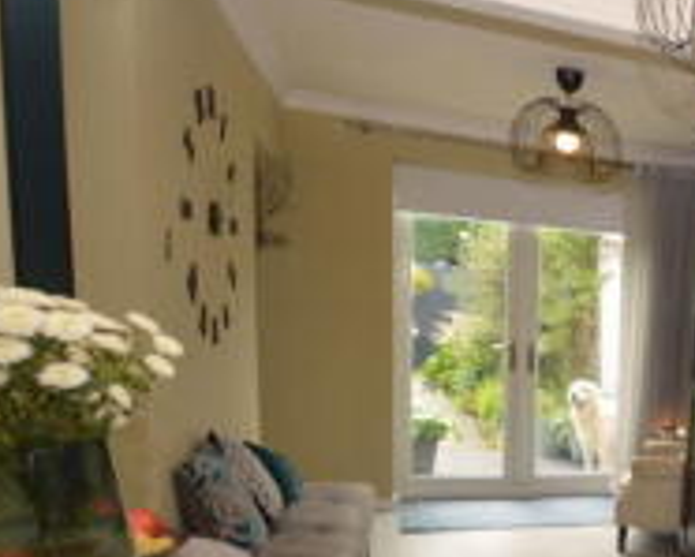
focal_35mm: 36
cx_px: 803
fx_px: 741
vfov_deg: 39.6
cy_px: 443
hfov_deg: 39.0
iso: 280
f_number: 5.6
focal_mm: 10
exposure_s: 1/125
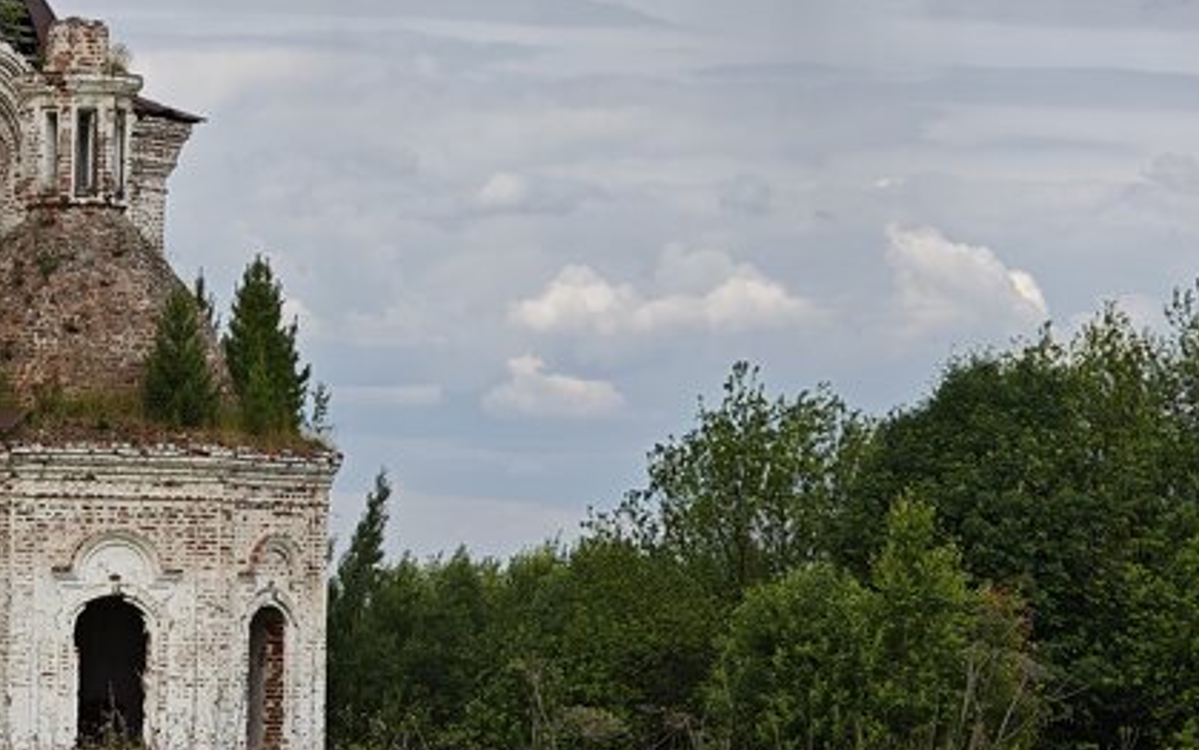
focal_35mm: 189
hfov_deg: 10.9
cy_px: 176
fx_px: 6177
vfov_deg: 6.9
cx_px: -266
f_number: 1.8
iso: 50
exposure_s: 1/1507
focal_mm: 11.5
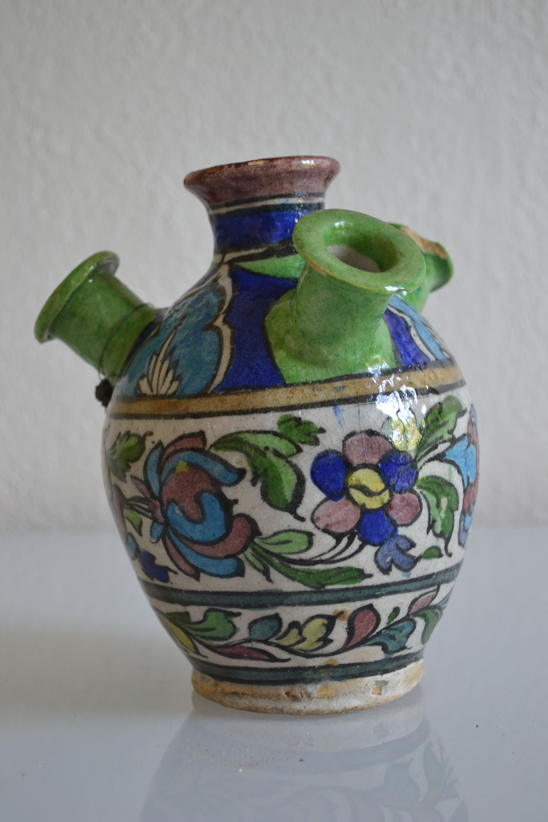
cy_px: 411
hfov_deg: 25.1
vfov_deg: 36.9
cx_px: 274
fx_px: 1233
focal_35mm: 54
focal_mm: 36
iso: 400
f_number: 5
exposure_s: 1/25
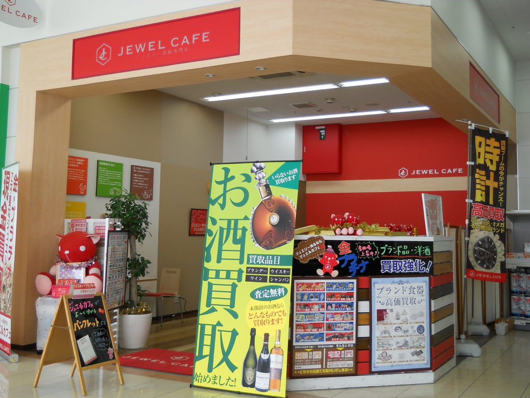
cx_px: 265
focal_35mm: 41
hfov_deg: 45.8
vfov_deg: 35.1
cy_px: 199
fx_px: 628
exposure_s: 1/80
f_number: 3.1
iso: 80
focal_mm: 6.72
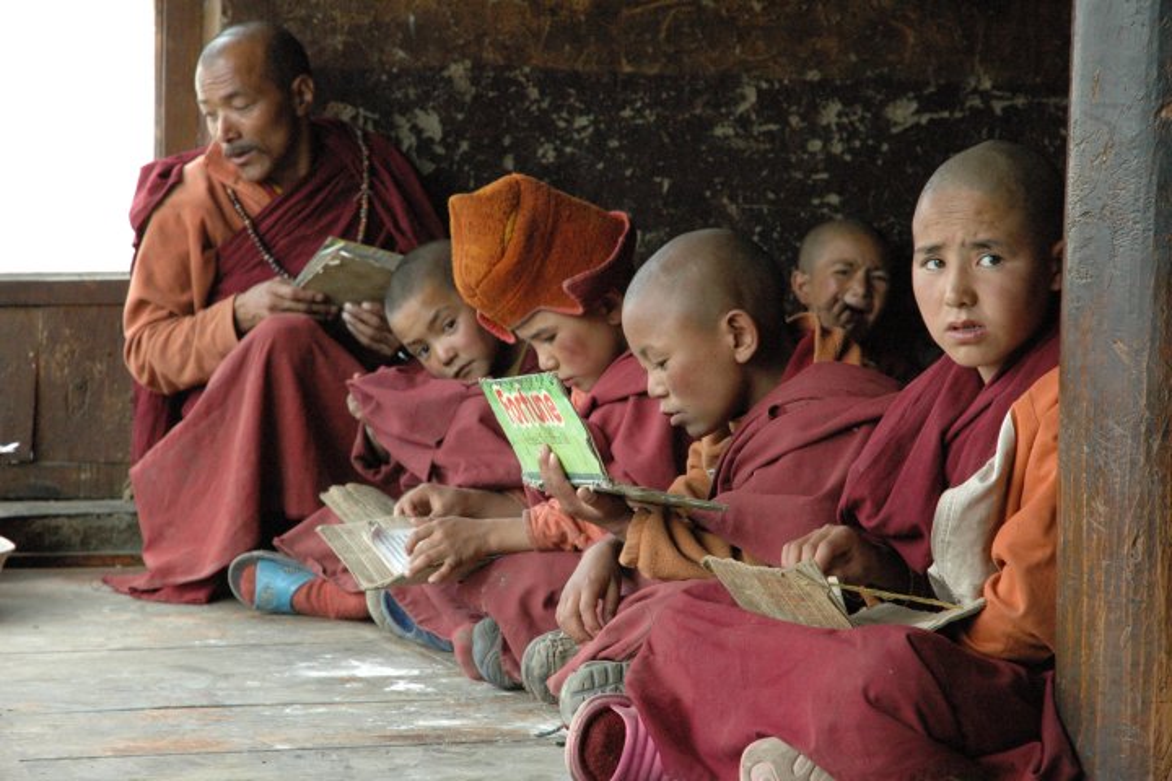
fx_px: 3418
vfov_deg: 13.0
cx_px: 586
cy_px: 390
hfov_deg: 19.5
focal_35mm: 105
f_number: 7.1
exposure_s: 1/200
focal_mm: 70
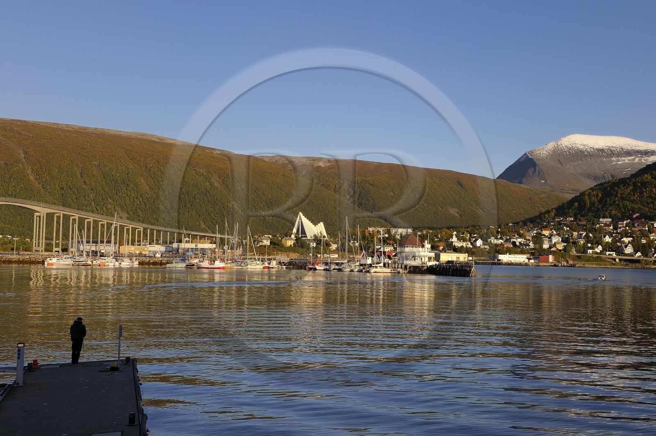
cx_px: 328
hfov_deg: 41.1
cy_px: 218
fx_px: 874
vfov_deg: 28.0
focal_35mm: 48
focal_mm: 48
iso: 200
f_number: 13
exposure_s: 1/160
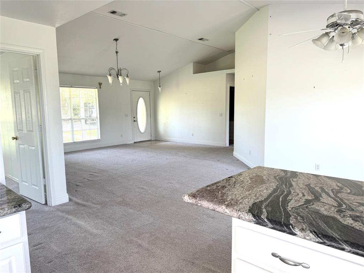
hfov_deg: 71.6
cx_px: 182
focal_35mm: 24
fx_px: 252
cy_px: 136
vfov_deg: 56.8
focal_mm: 6.76
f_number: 1.78
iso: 100
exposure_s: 1/121
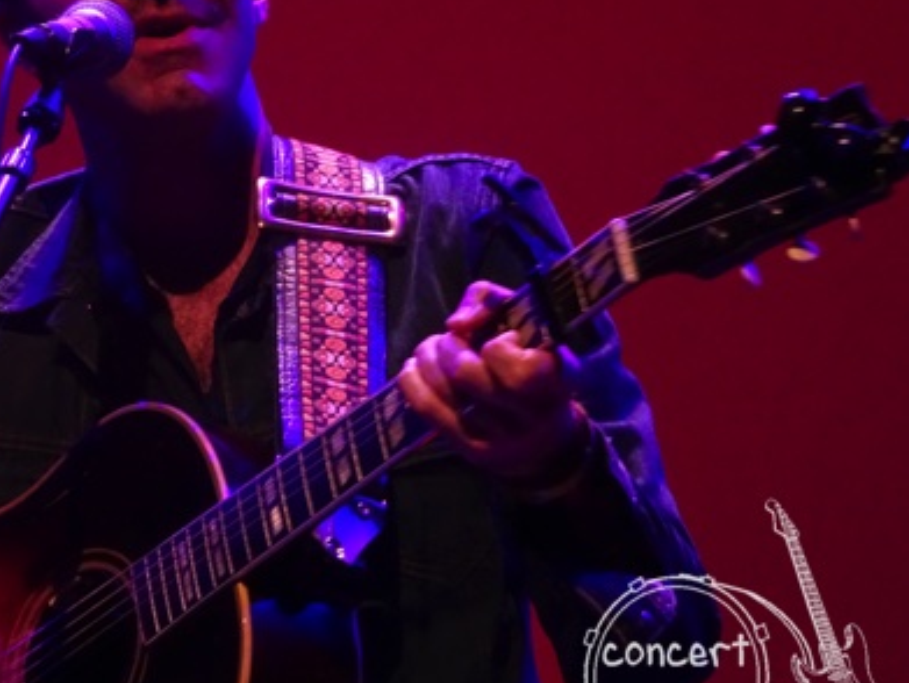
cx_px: 170
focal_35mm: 256
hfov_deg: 7.7
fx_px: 6729
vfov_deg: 5.8
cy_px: 256
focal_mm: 26.39
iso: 800
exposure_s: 1/50
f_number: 5.6
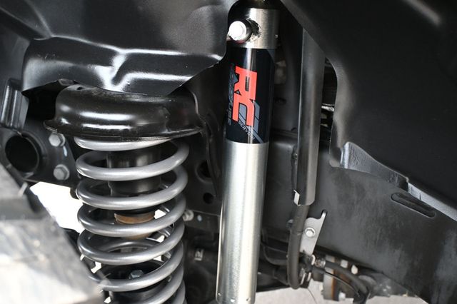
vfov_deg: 38.3
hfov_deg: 55.1
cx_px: 228
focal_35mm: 34
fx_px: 438
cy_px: 152
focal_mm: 23
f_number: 4.2
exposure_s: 1/125
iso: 1100
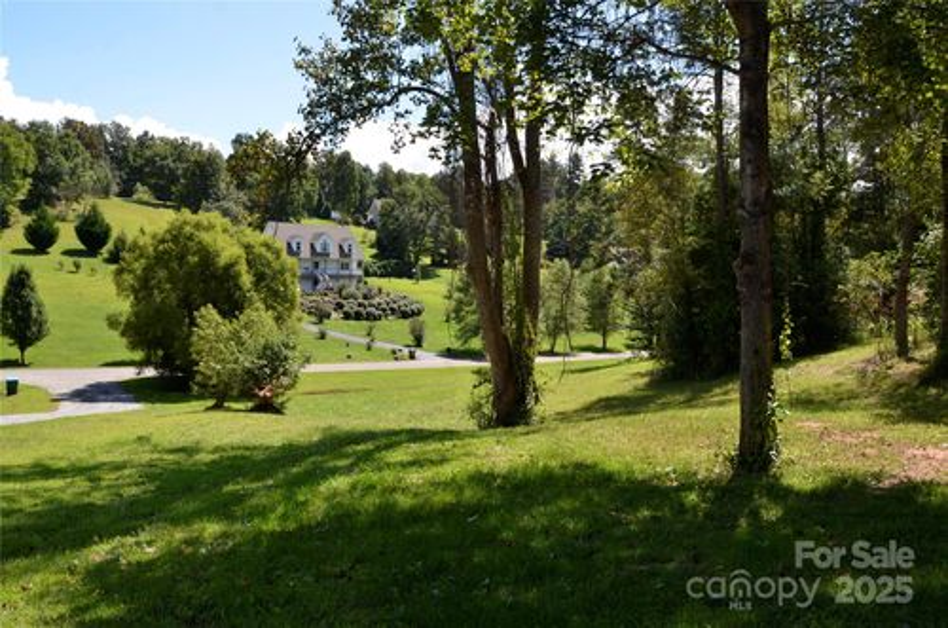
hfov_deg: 67.5
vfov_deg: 47.7
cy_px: 314
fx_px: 709
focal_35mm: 27
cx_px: 474
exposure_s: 1/250
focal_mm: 18
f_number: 8
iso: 200
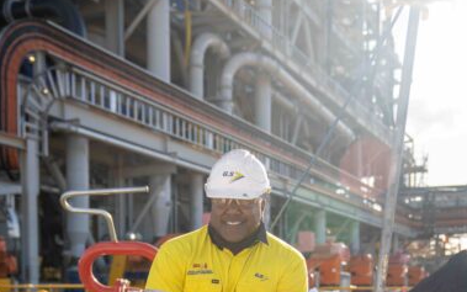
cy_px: 322
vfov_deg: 25.0
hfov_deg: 41.8
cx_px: 232
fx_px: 611
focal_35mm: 48
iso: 100
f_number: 2.8
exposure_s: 1/800
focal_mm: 31
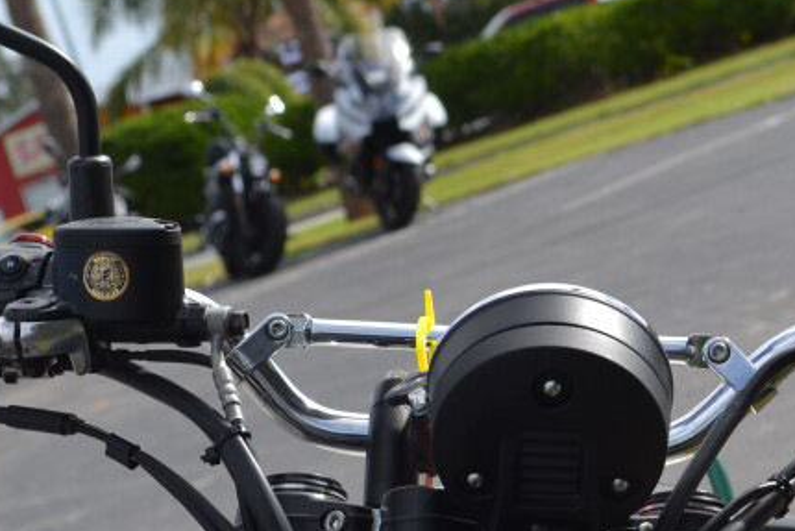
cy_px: 568
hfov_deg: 10.9
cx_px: 494
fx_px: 4162
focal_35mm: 188
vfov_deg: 7.3
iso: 100
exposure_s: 1/250
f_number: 8
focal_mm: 45
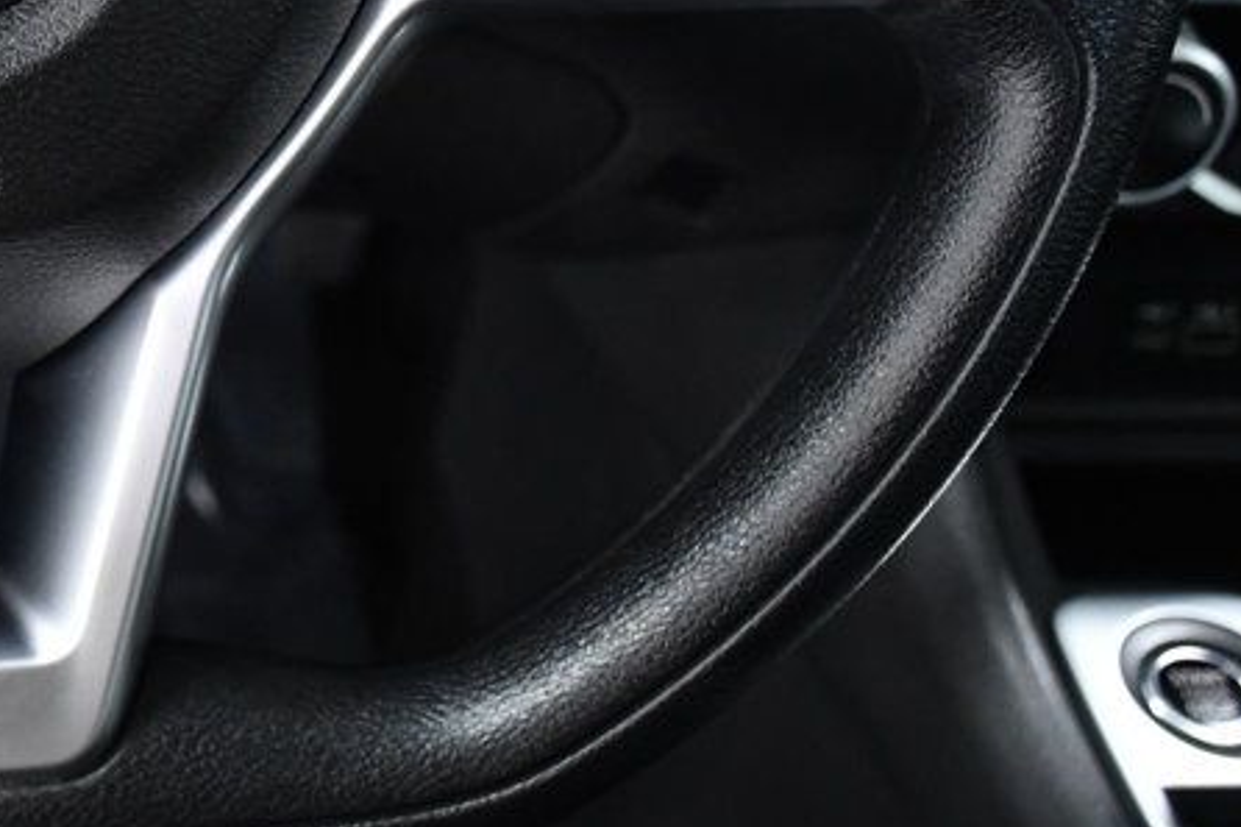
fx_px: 2688
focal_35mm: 78
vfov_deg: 17.3
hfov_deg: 24.5
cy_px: 162
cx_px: -64
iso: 2500
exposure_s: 1/100
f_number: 5
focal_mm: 23
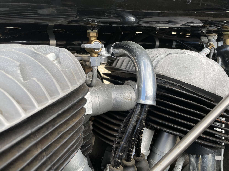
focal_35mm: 26
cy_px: 86
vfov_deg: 53.1
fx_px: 172
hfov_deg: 67.3
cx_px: 114
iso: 32
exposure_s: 1/979
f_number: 1.6
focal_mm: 4.2
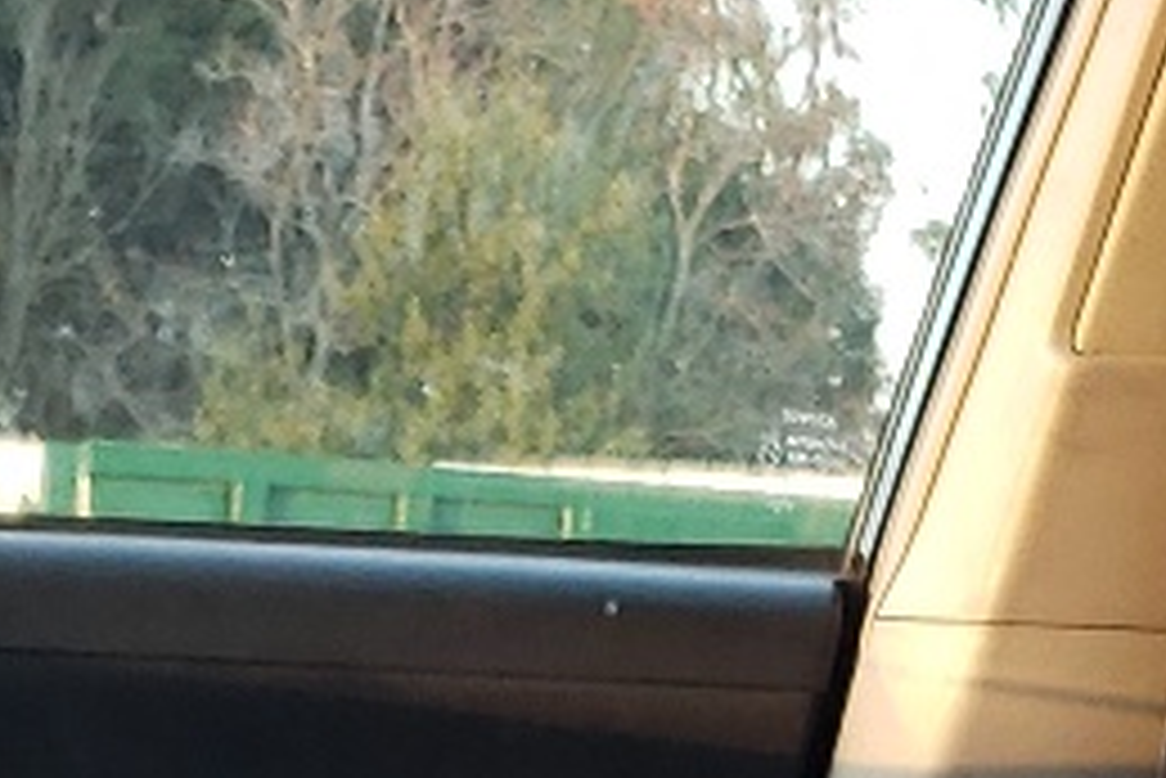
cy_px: 2069
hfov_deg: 12.3
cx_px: 477
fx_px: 5412
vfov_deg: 7.5
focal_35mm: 167
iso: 71
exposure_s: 1/60.2
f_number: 1.5
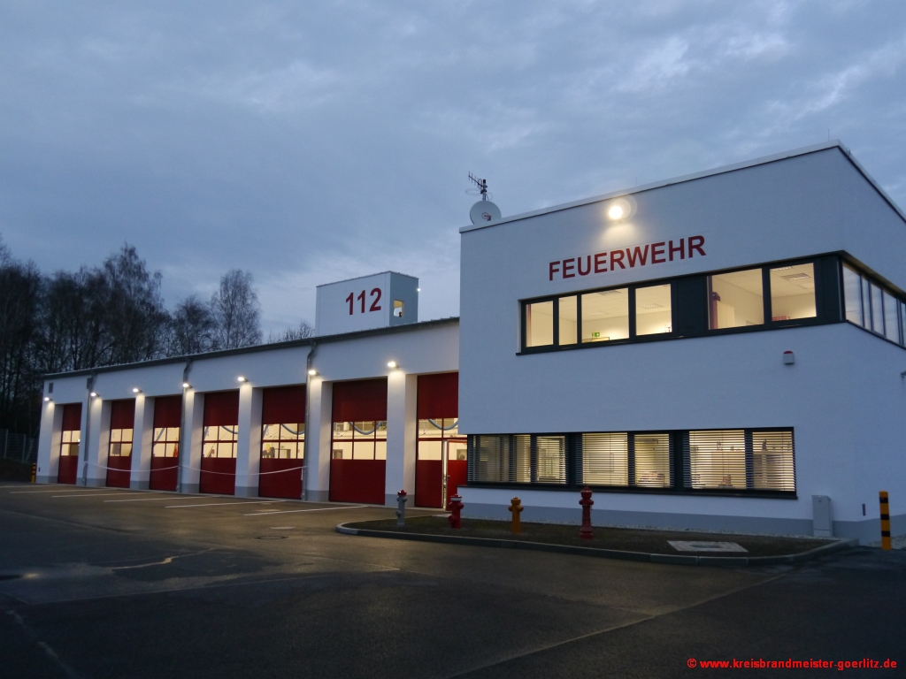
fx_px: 785
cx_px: 453
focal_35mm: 30
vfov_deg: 46.8
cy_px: 340
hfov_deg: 60.0
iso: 800
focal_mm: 15
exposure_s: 1/60
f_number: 3.6
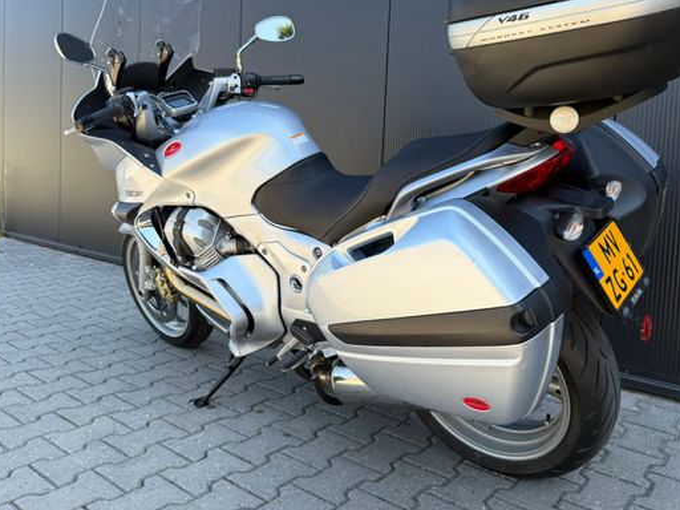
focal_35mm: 30
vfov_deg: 46.5
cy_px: 202
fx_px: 589
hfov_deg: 60.0
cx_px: 347
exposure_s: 1/602
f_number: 1.78
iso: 80
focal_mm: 6.76
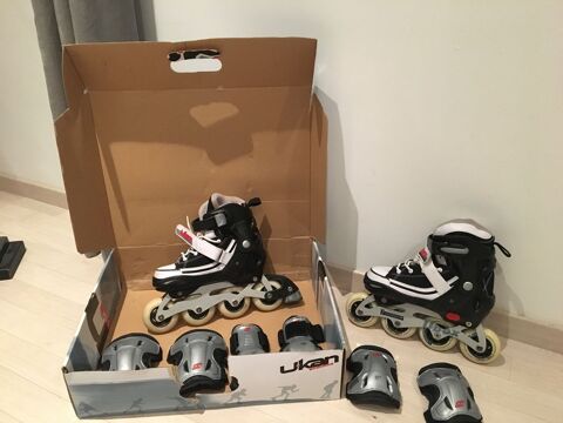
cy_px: 212
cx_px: 282
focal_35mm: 29
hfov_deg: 61.7
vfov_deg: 48.2
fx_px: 472
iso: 250
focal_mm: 4.15
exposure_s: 1/17
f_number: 2.2
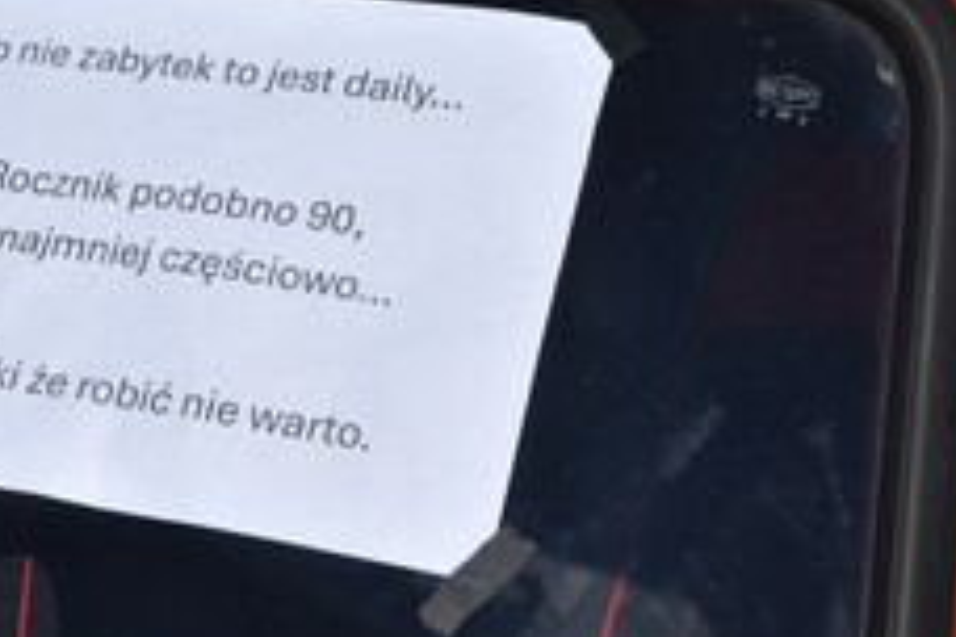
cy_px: 84
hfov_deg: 14.5
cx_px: 126
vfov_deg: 9.8
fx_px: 3717
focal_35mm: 140
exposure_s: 1/1250
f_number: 18
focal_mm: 50
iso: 1250
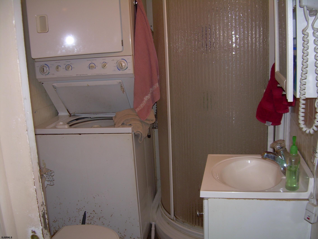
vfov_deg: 37.7
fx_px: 349
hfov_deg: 49.0
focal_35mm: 38
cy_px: 120
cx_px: 159
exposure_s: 1/60
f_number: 2.8
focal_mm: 6.3
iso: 50
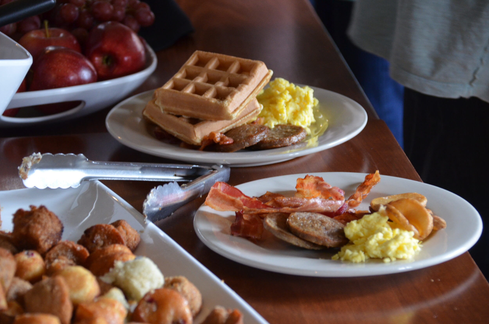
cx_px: 241
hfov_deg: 10.8
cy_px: 163
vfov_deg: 7.1
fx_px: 2596
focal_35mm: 192
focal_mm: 125
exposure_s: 1/30
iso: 1250
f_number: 5.6
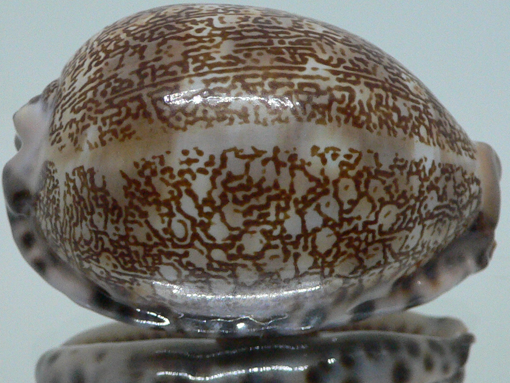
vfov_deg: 24.0
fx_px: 899
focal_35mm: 61
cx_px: 247
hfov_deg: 31.7
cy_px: 202
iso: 200
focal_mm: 4.6
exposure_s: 1/50
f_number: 2.8
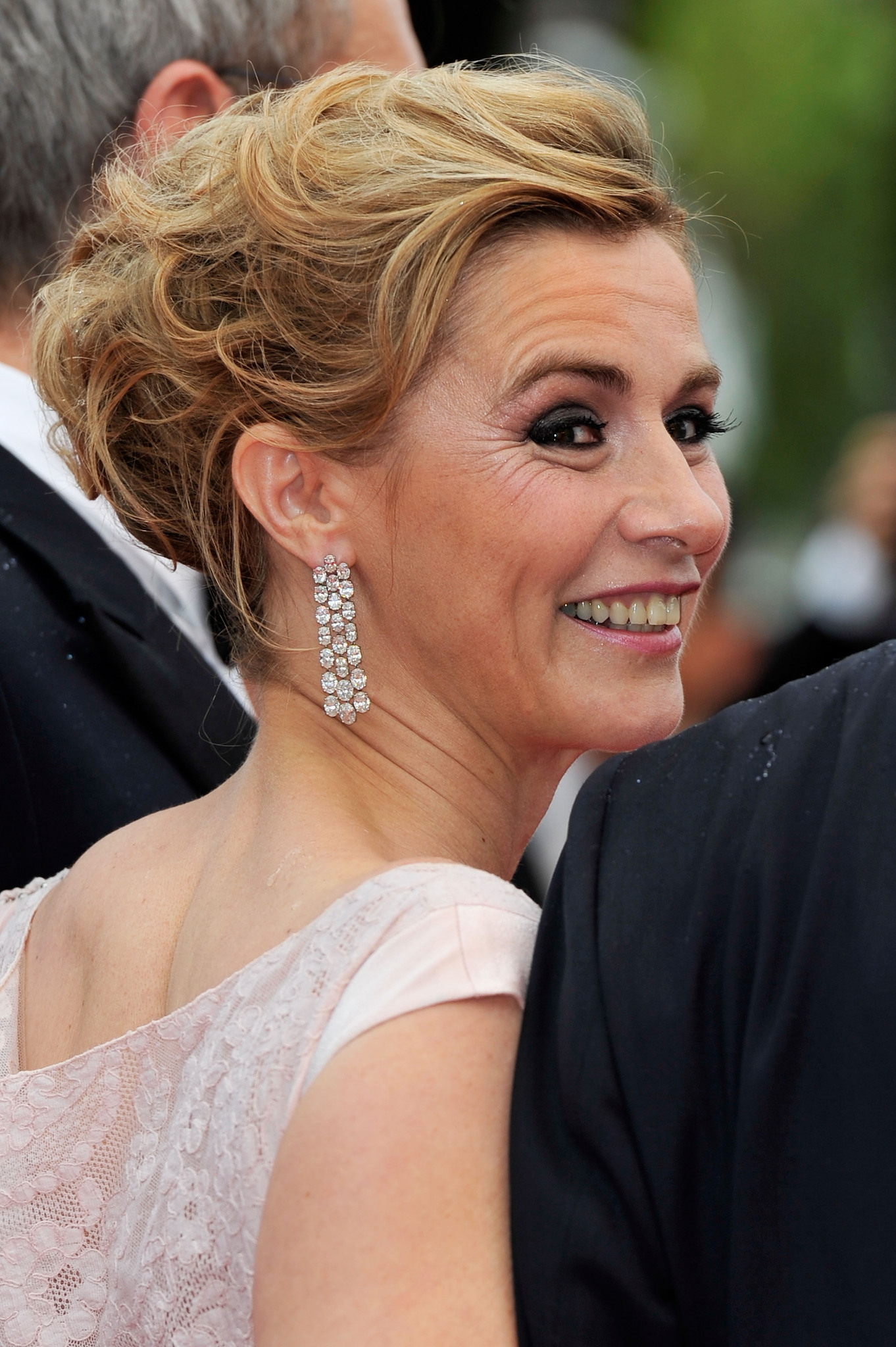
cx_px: 448
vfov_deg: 10.6
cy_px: 674
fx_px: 7292
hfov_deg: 7.0
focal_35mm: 195
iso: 200
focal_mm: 195
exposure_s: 1/250
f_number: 5.6
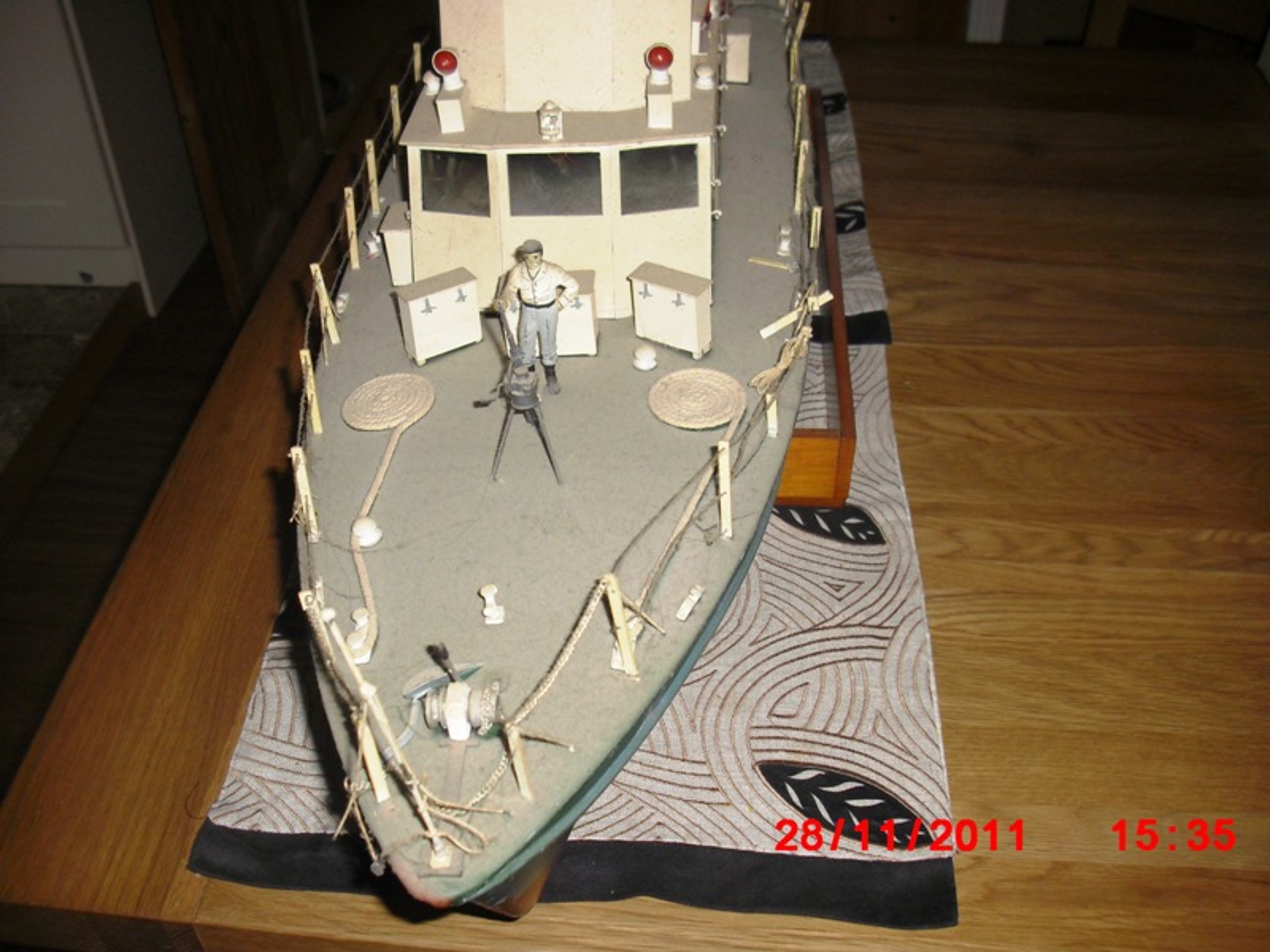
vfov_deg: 37.7
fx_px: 1394
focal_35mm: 38
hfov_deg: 49.0
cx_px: 635
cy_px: 476
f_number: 2.8
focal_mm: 6.2
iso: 100
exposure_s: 1/60
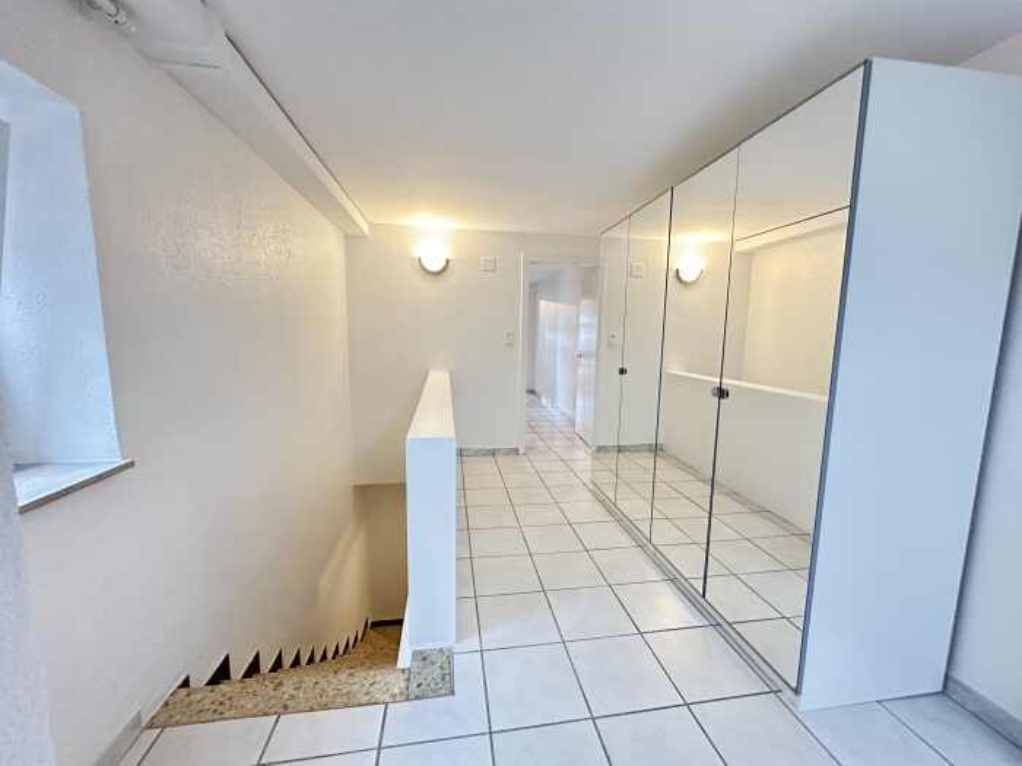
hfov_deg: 102.1
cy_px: 383
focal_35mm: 14
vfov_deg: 85.7
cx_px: 511
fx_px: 413
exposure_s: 1/50
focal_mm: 2.22
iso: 800
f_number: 2.2
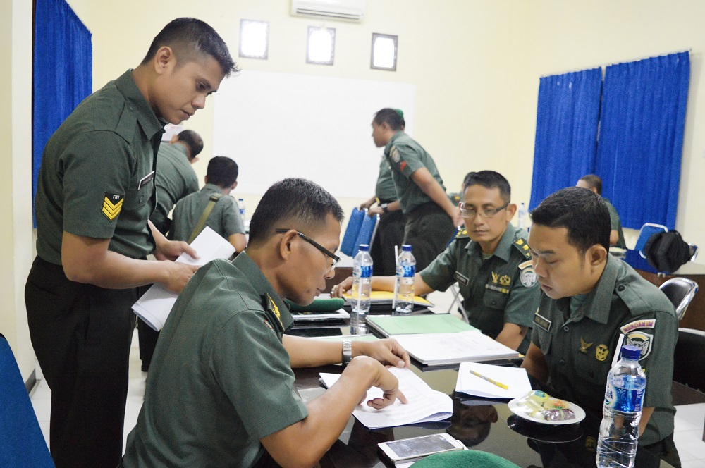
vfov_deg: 43.5
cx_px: 352
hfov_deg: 62.0
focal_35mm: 30
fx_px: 587
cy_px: 234
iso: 1600
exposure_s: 1/30
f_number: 3.5
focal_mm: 20
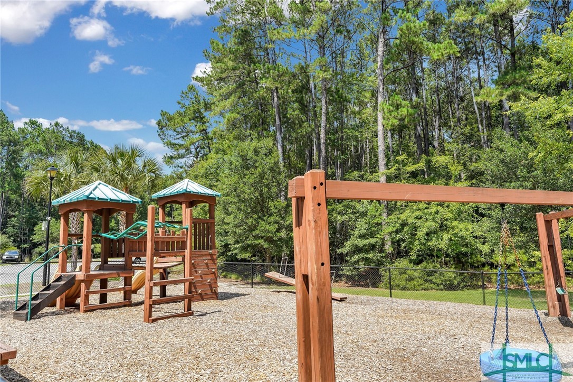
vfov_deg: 51.2
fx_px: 398
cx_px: 286
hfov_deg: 71.5
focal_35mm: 25
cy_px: 191
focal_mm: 25
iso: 200
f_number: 8
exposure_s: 1/250
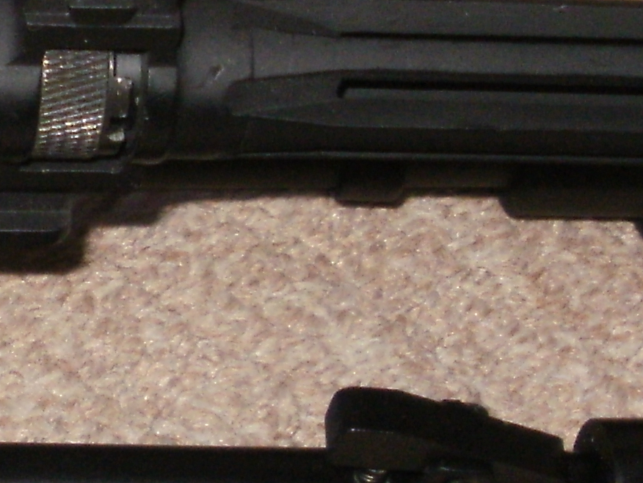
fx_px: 3028
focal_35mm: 163
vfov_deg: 9.1
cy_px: 335
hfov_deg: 11.7
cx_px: -256
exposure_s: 1/30
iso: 125
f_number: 3.5
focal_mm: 6.3
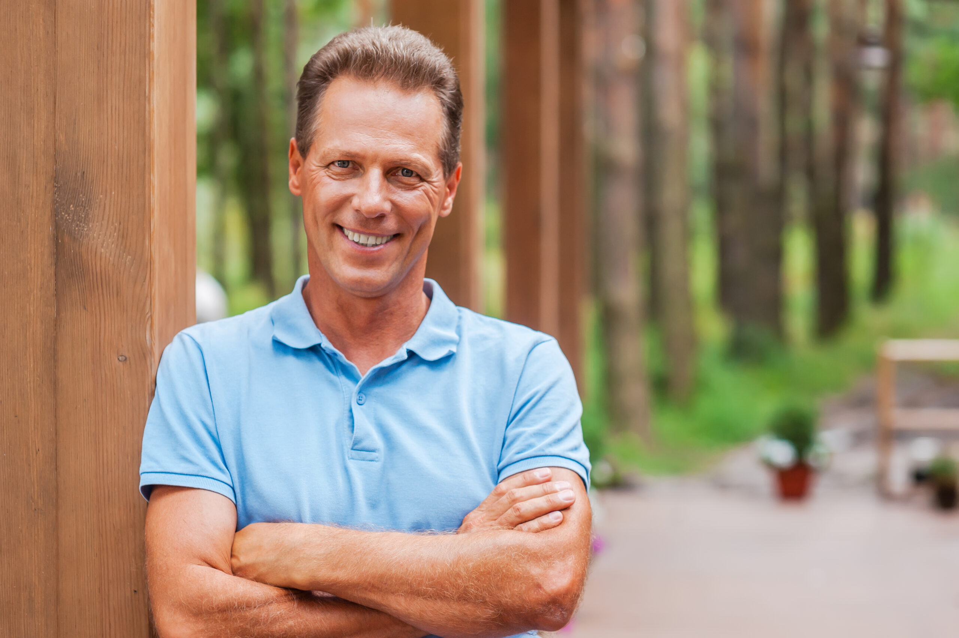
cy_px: 319
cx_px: 480
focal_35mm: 85
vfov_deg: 16.0
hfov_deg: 23.9
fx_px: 2263
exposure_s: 1/100
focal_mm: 85
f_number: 3.2
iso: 320
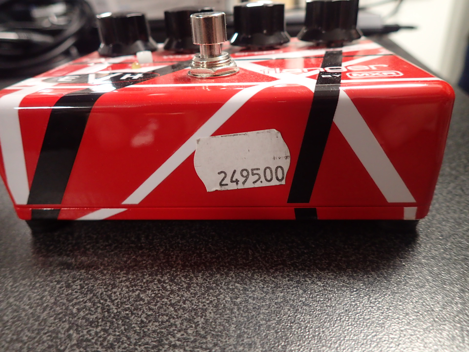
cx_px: 234
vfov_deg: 54.9
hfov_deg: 69.4
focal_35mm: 25
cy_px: 176
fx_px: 339
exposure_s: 1/30
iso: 320
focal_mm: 4.5
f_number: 2
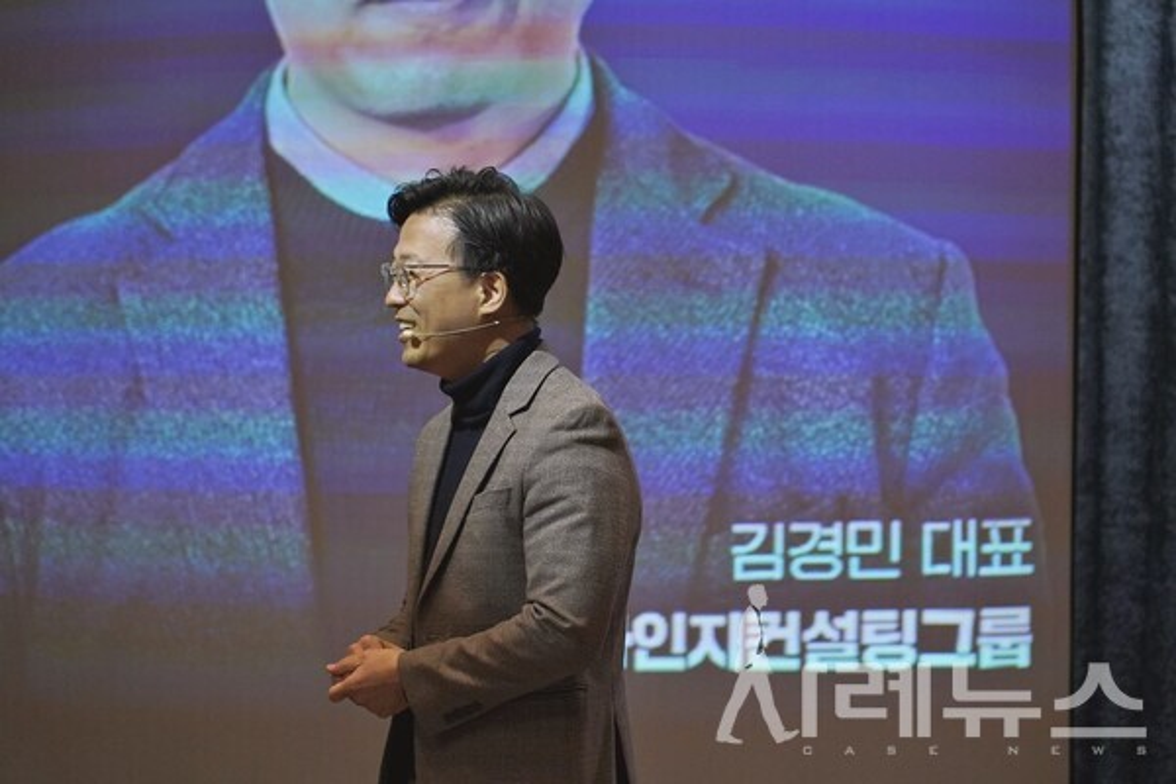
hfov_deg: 13.1
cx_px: 588
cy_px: 392
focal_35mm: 157
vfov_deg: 8.7
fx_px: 5128
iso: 2500
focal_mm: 105
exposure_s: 1/125
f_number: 4
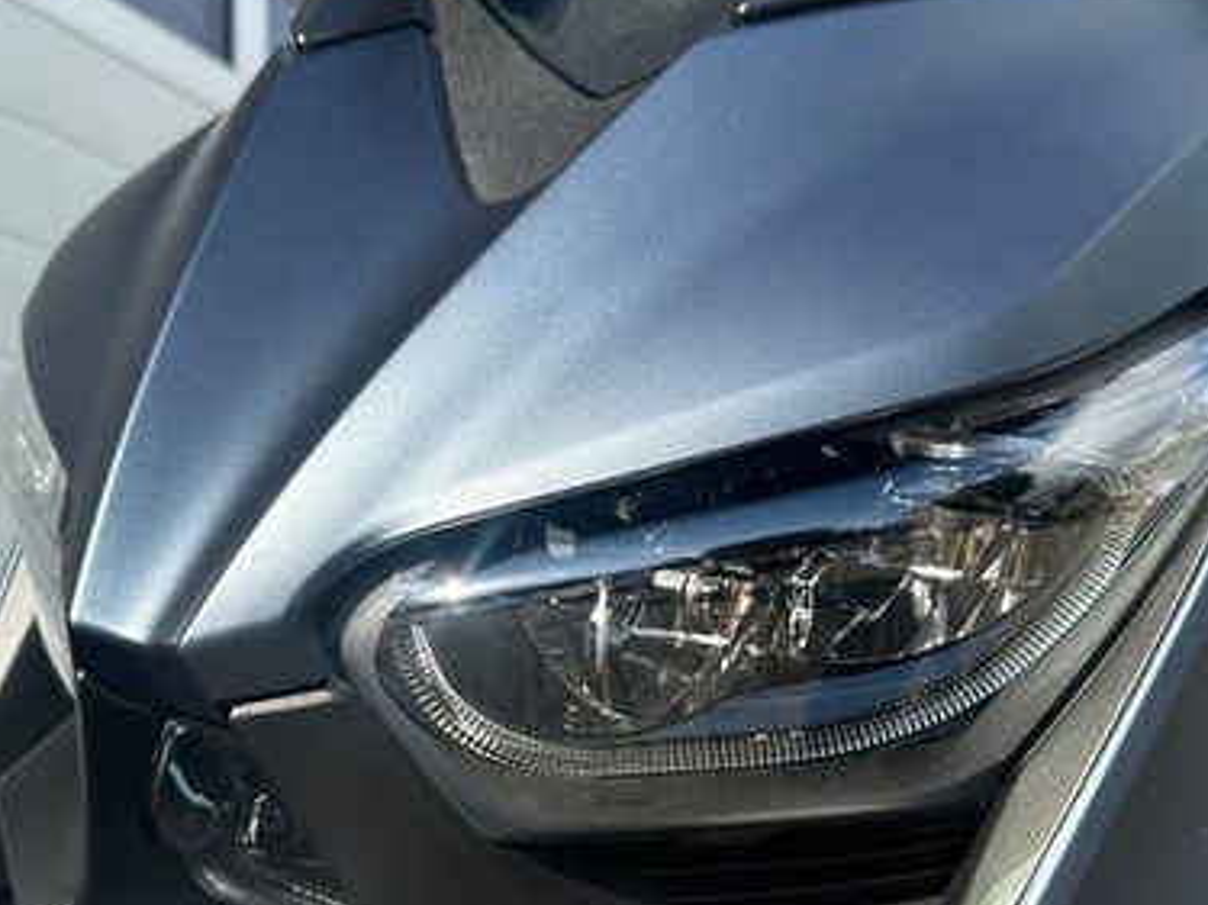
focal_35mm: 41
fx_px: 1430
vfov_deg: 34.7
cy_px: 622
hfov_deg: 45.4
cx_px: 461
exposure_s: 1/1812
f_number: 1.78
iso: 80
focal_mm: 6.86
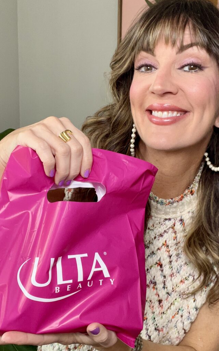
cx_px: 110
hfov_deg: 39.4
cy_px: 176
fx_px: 306
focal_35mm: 32
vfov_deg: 59.7
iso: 80
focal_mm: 2.71
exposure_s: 1/121
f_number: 2.2
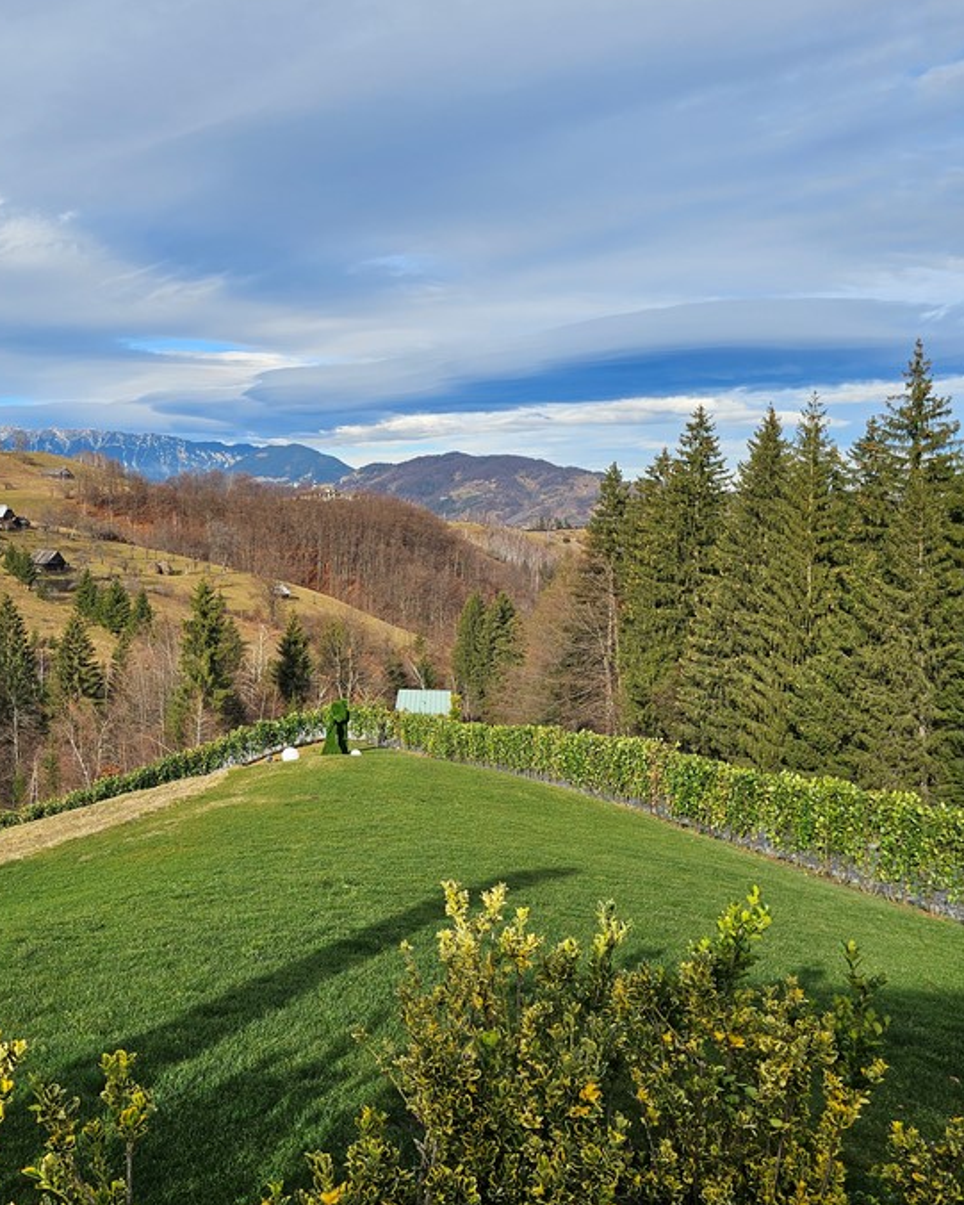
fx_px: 1105
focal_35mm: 31
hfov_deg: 45.4
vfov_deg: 57.2
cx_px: 238
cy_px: 586
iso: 10
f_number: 1.7
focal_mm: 6.3
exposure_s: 1/730
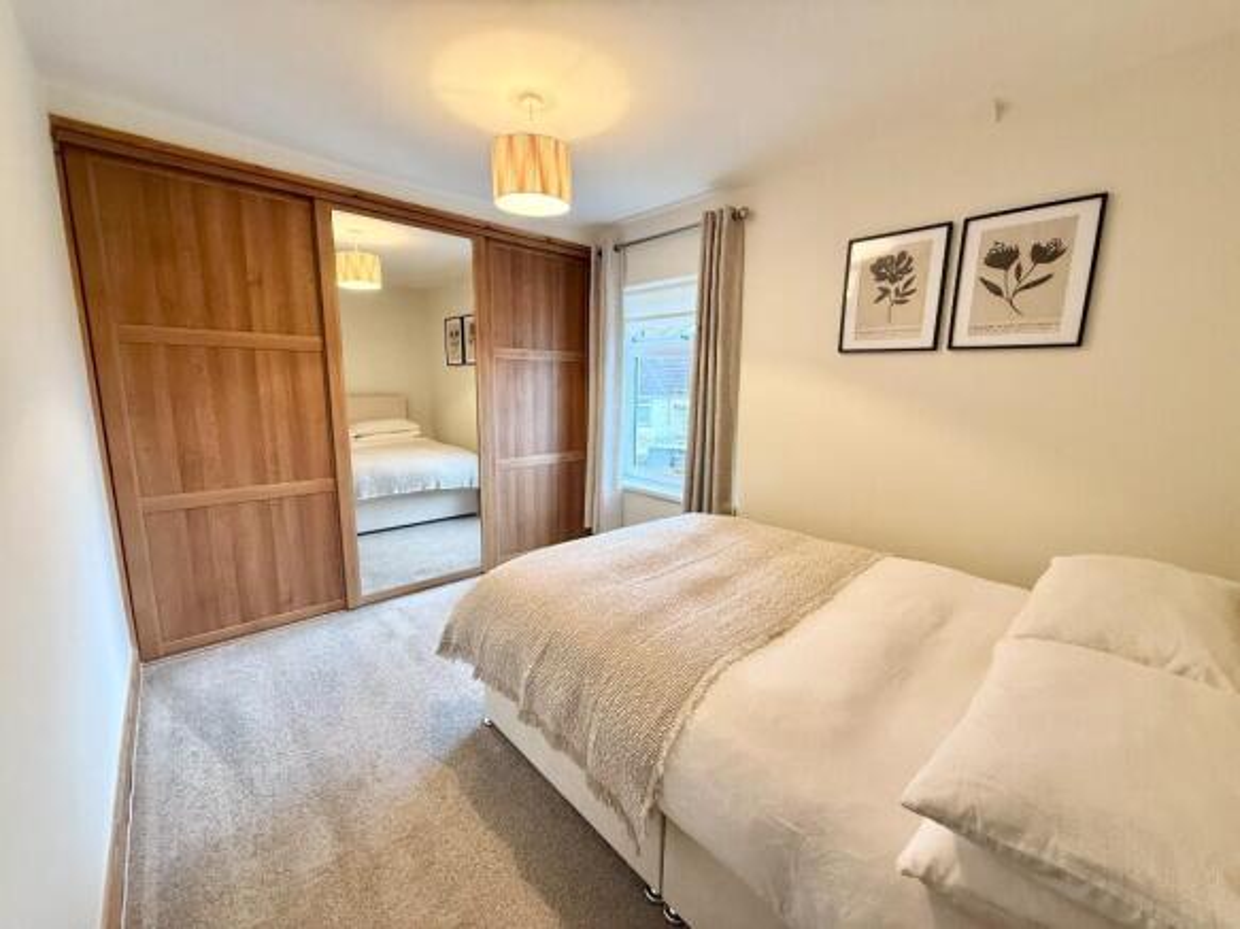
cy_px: 464
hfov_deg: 102.1
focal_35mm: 14
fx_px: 501
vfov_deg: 85.7
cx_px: 620
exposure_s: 1/50
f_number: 2.2
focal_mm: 2.22
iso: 250
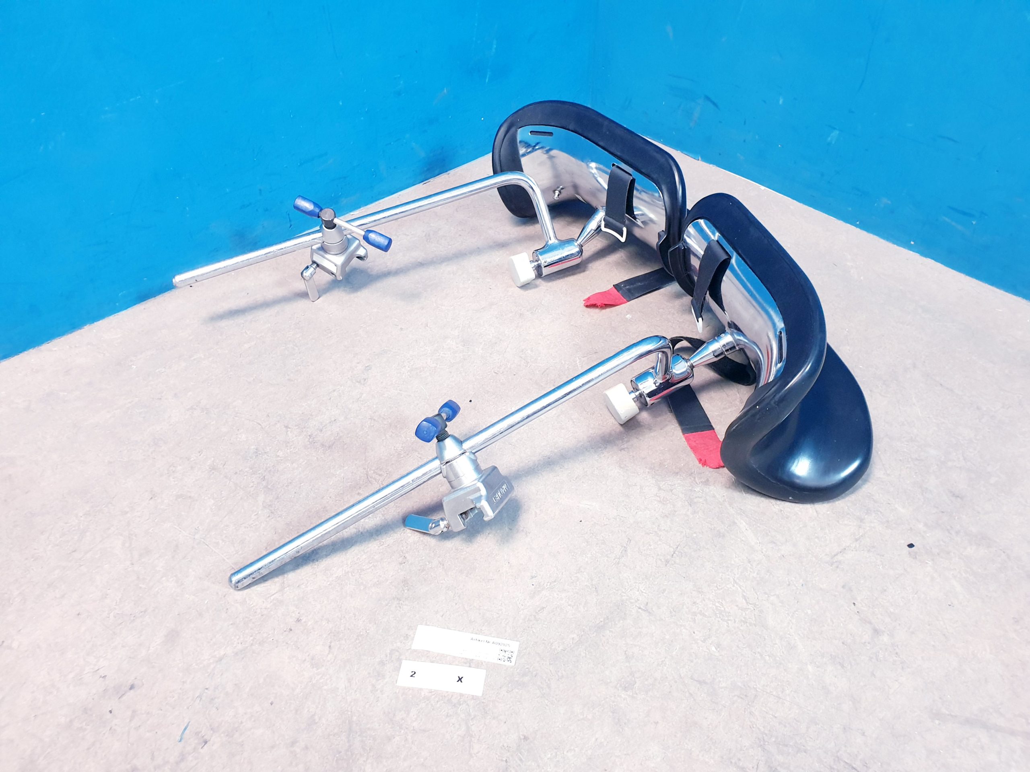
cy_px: 386
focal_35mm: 26
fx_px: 774
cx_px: 515
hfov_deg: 67.3
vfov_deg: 53.1
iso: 250
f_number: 2.4
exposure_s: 1/20
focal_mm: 4.3
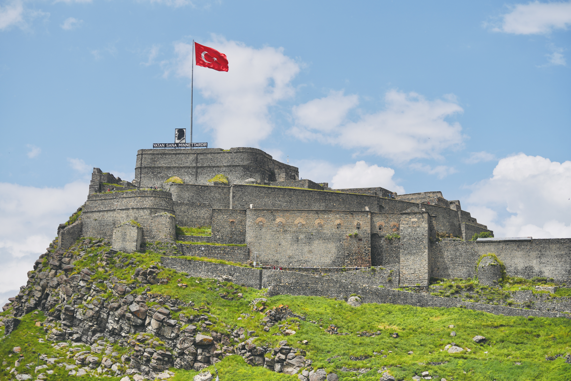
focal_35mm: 105
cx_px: 286
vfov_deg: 13.0
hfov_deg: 19.5
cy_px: 190
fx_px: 1665
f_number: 5
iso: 100
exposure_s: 1/1000
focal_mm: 105
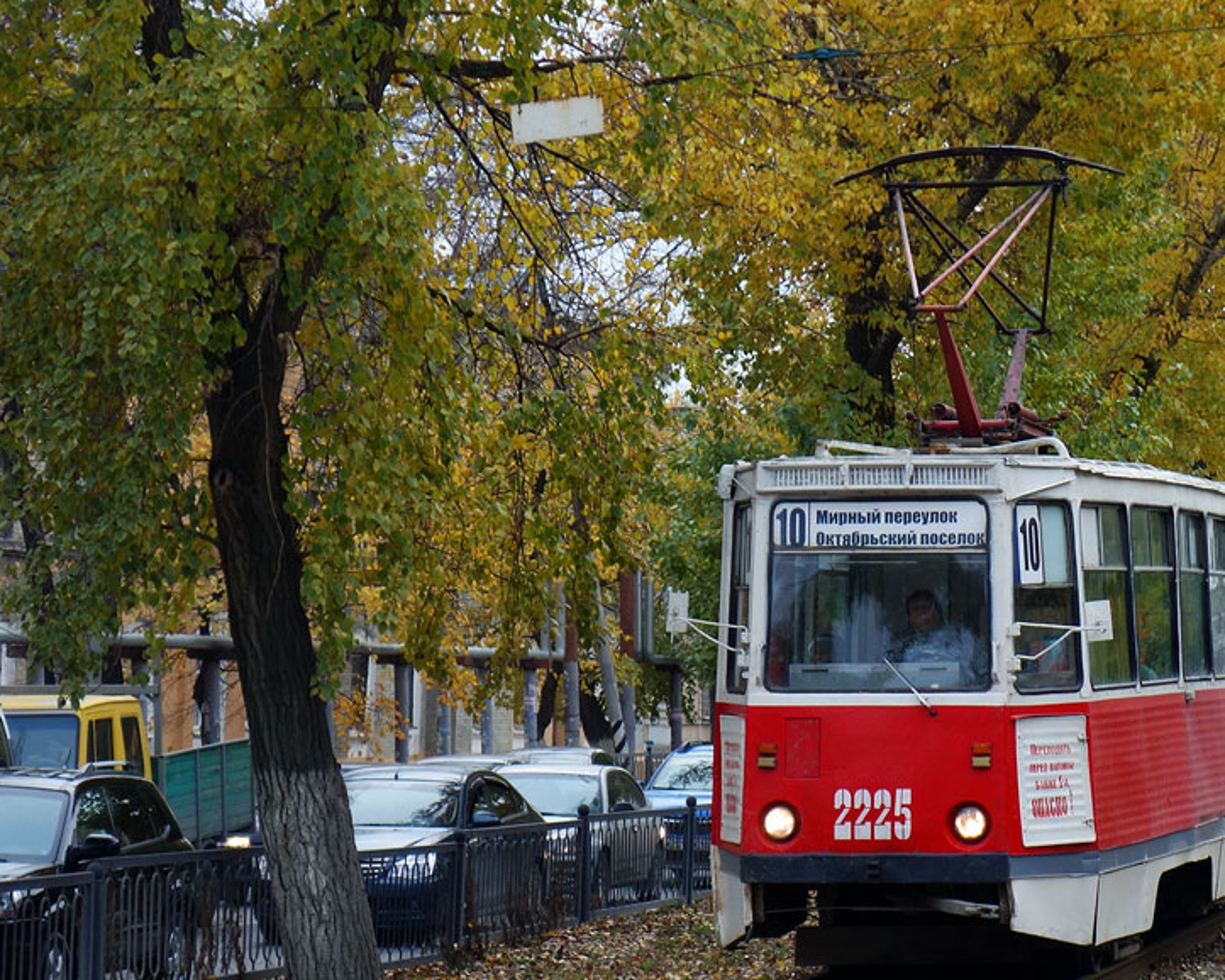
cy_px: 505
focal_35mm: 120
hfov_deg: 16.0
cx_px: 900
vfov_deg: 12.8
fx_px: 4349
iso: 320
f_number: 4
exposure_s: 1/500
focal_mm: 28.5
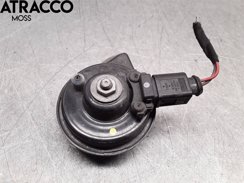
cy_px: 92
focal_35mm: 28
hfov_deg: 63.4
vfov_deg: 49.7
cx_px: 122
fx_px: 197
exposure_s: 1/50
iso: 50
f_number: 1.9
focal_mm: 2.91
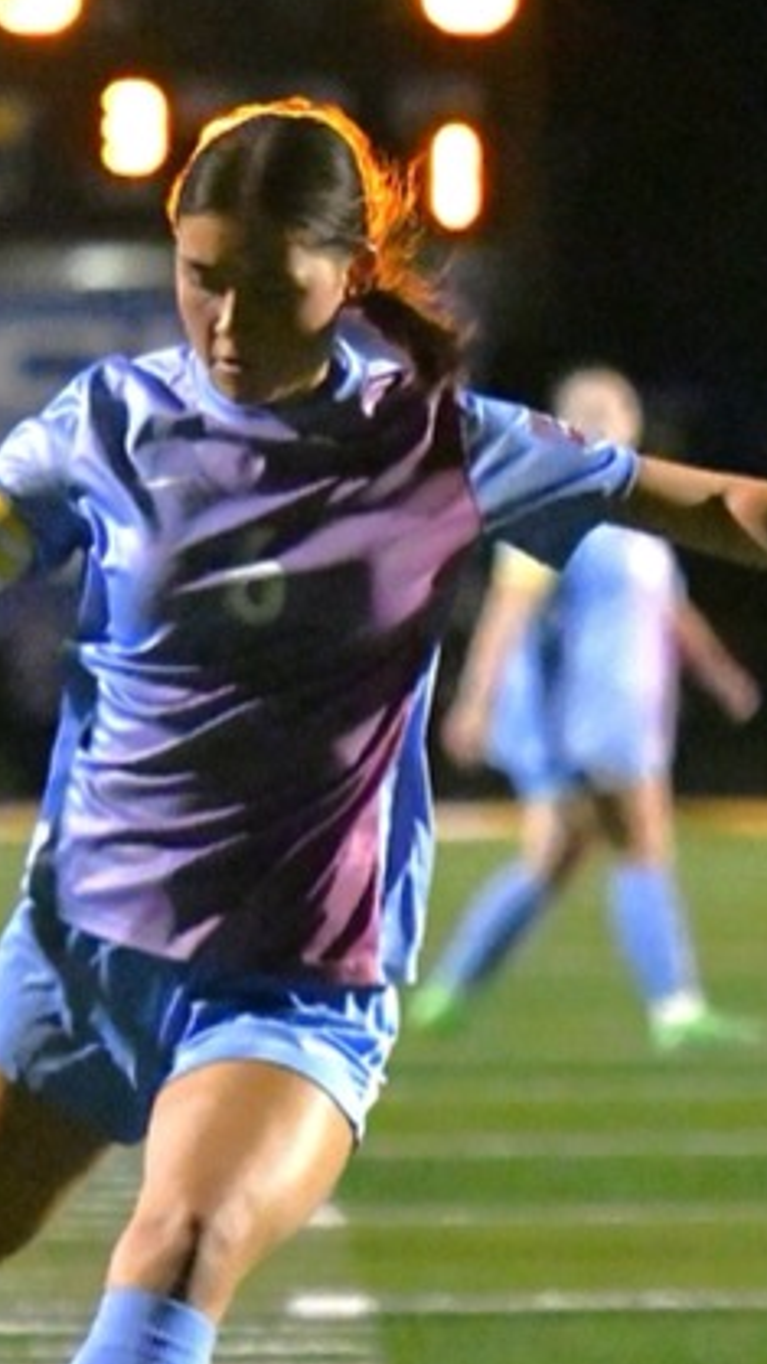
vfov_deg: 4.0
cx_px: 689
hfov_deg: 2.2
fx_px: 19568
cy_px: 842
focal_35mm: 541
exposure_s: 1/1250
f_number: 2.8
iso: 12800
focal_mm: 120
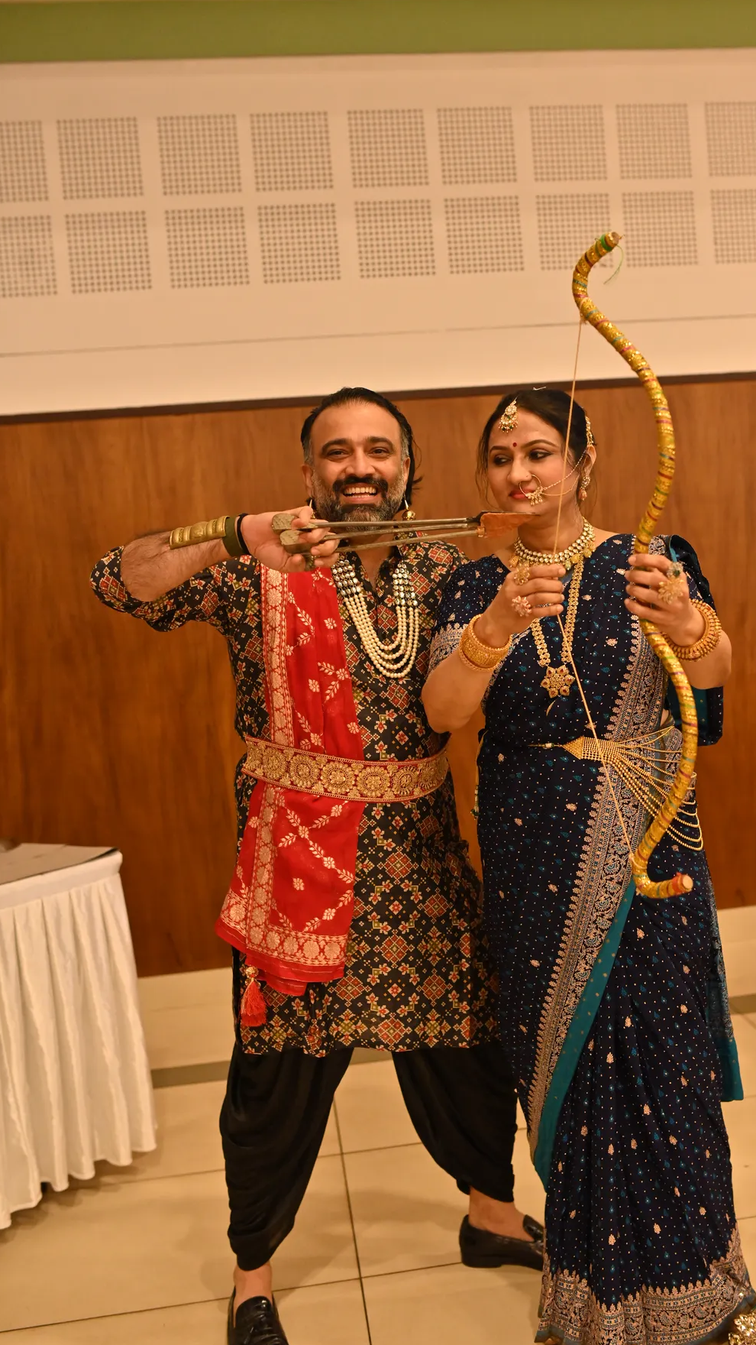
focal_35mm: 40
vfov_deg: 50.5
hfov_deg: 29.6
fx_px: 1426
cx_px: 483
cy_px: 632
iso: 1250
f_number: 2.2
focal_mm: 35
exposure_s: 1/200
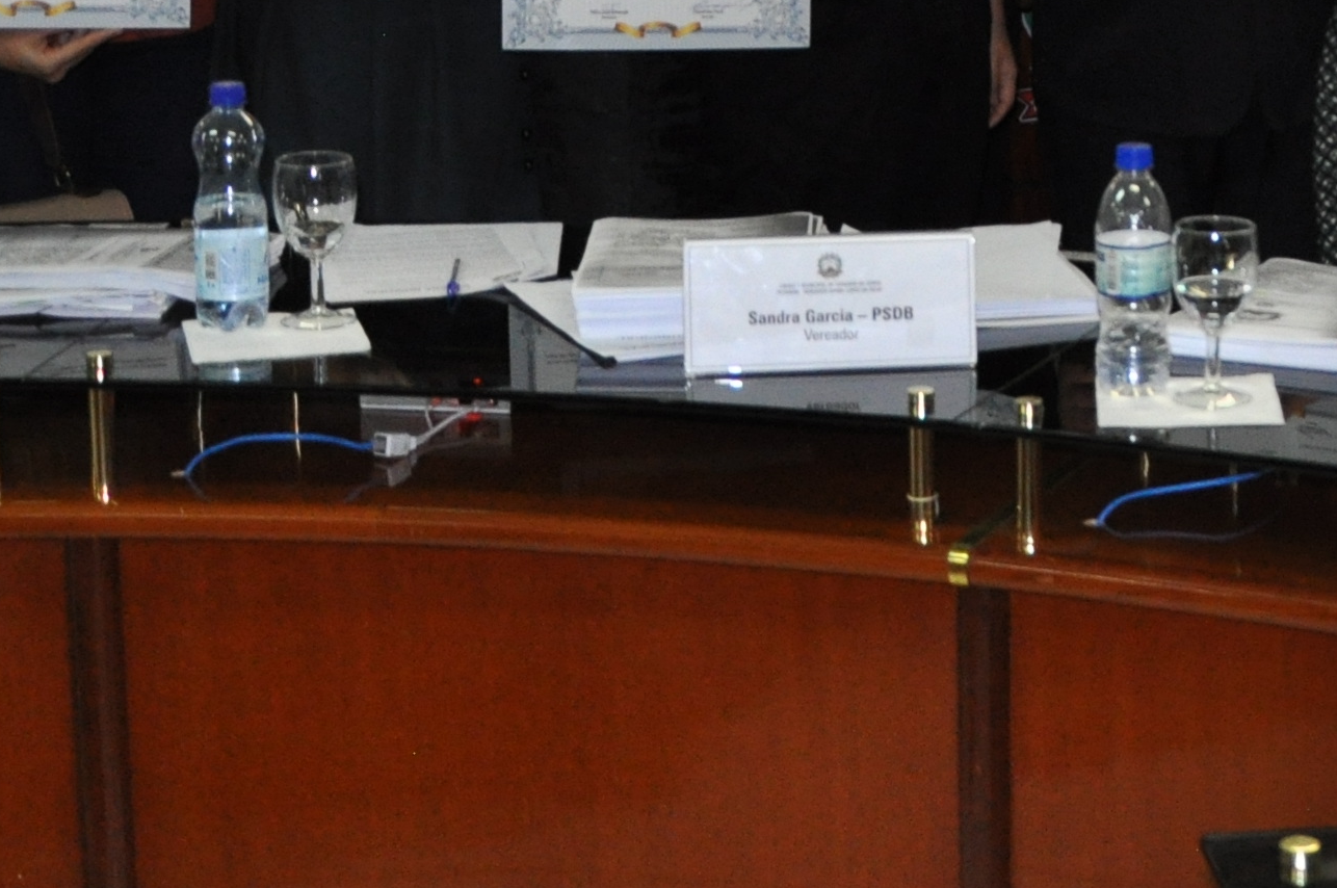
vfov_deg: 14.8
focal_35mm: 90
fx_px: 3338
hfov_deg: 21.1
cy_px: -106
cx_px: 1592
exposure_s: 1/100
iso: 800
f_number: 3.5
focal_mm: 18
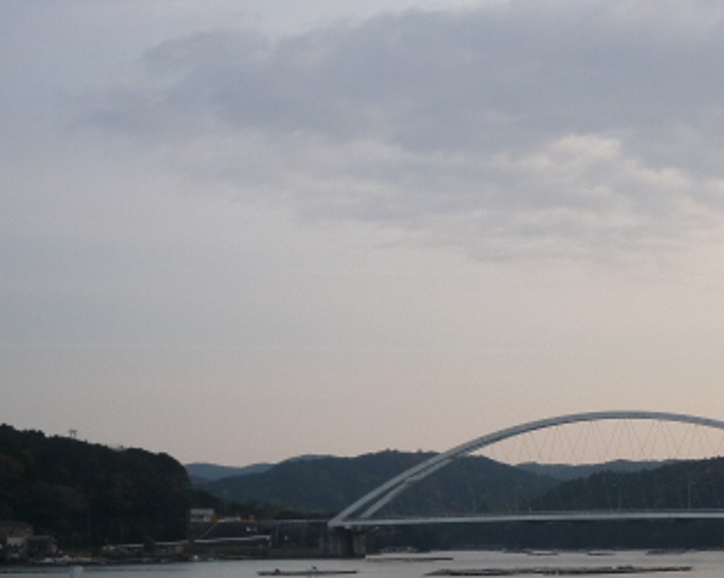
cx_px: 686
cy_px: 513
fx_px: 1949
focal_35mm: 91
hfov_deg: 20.5
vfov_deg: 16.7
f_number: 4.3
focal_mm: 8.3
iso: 100
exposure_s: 1/640
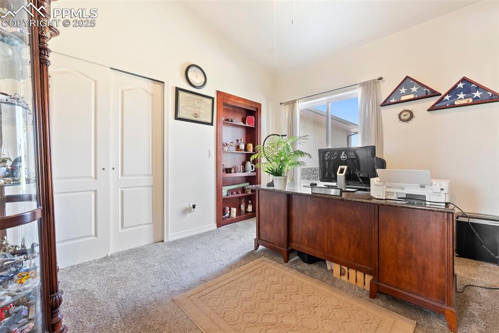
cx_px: 250
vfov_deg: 78.5
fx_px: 204
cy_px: 166
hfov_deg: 101.5
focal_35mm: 15
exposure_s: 2
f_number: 9
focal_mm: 14.7
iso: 100
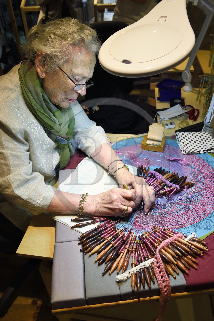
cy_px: 160
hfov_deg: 43.6
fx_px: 268
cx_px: 107
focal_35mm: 30
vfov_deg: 62.0
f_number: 10
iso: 1600
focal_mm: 30
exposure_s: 1/60
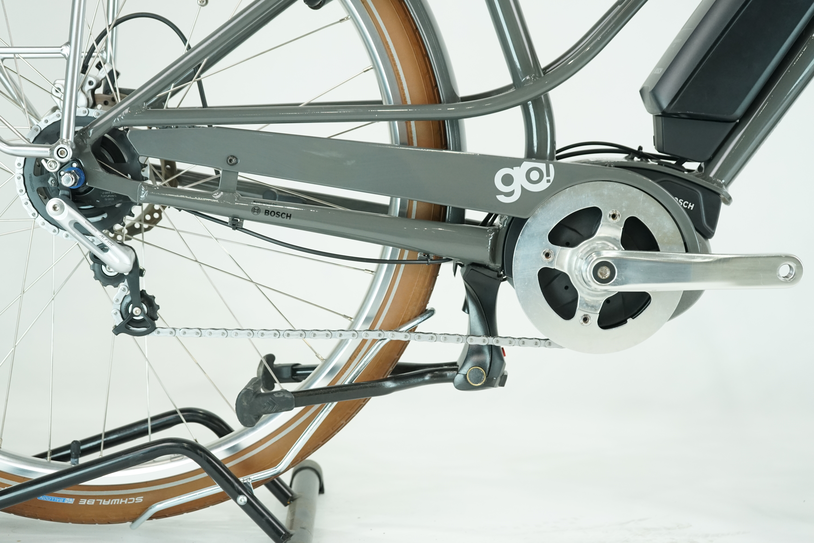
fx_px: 1334
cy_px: 272
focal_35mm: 59
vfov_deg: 23.0
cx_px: 407
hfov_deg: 33.9
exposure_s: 1/200
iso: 1600
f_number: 5.6
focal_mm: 59
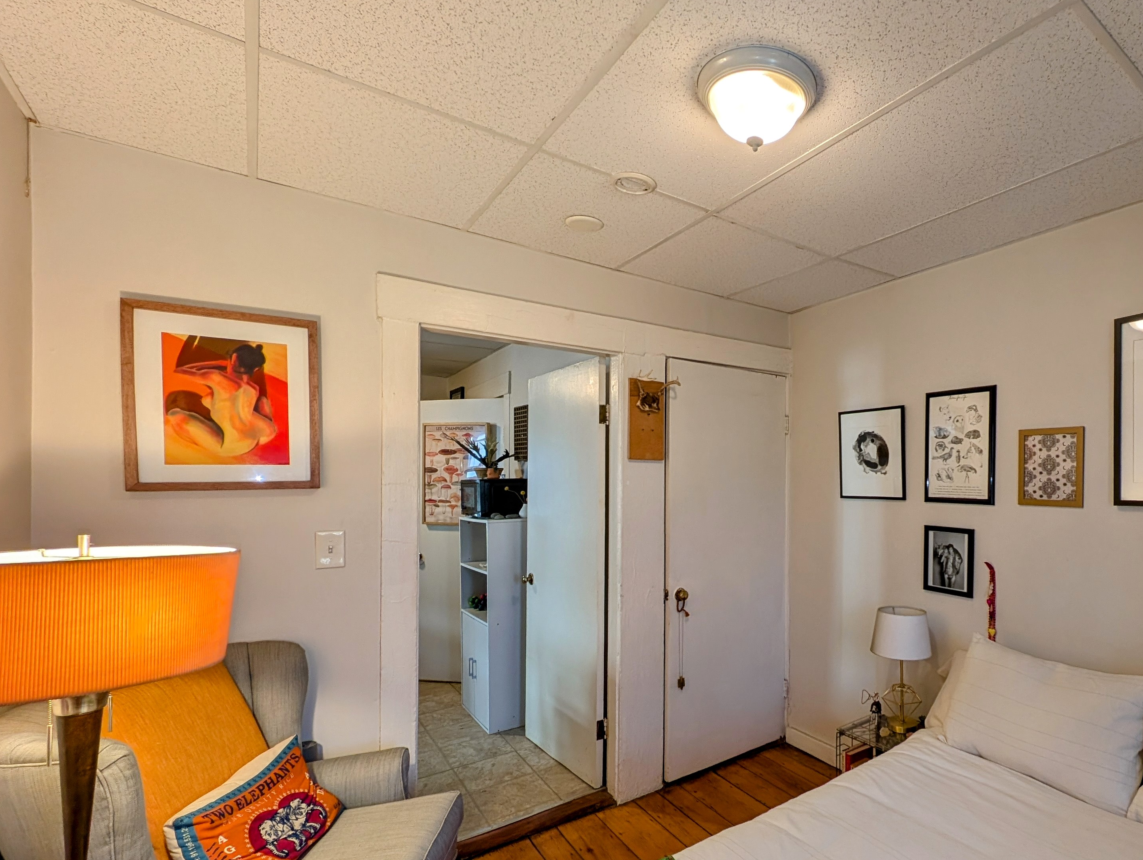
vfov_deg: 74.5
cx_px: 767
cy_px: 484
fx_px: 562
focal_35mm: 17
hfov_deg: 87.5
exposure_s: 1/120
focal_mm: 2.23
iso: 191
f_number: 1.95
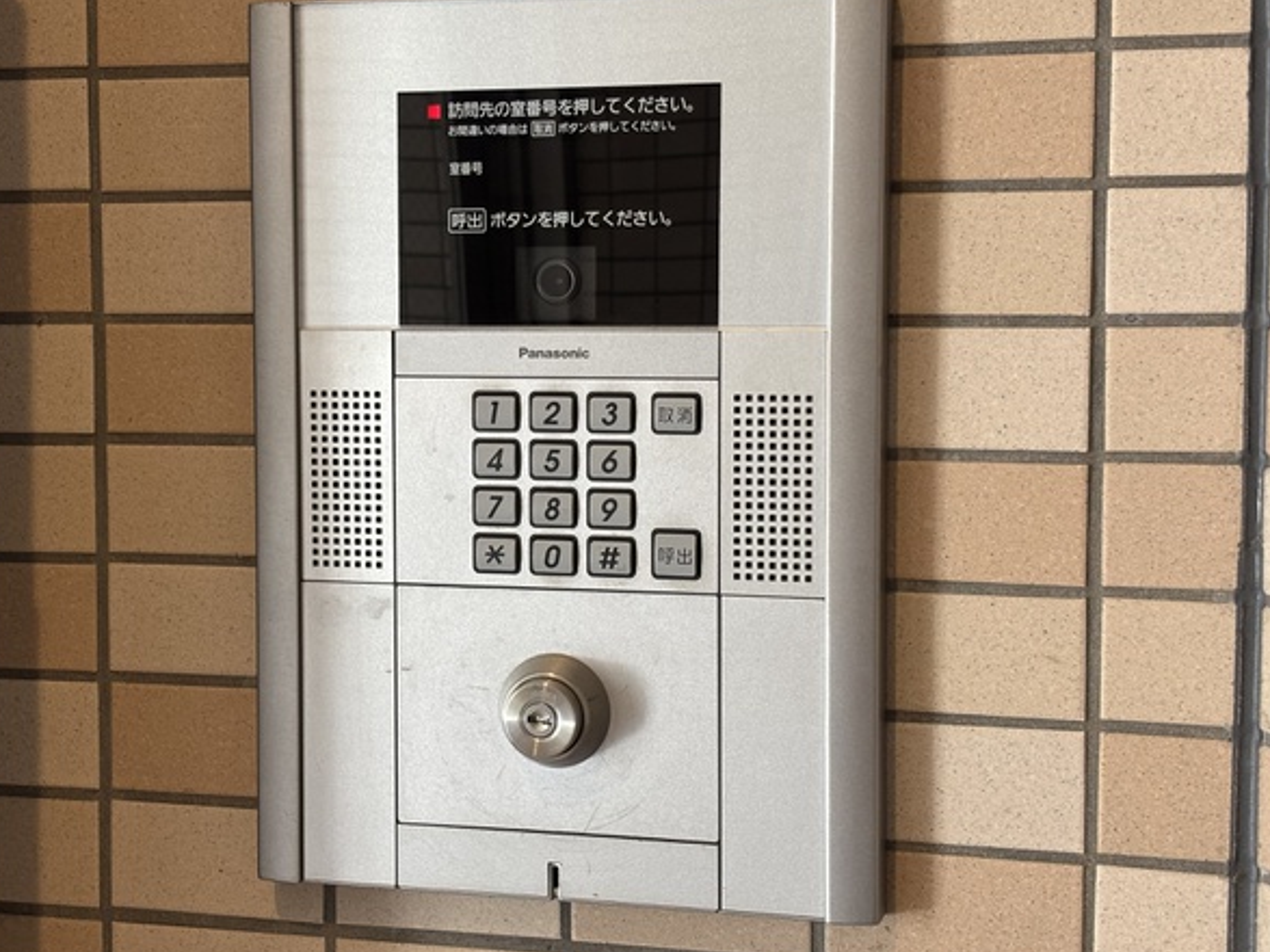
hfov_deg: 31.1
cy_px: 442
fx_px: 2274
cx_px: 519
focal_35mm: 62
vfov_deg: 23.6
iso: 160
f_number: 1.6
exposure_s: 1/60
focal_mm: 5.96
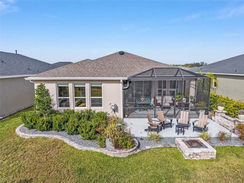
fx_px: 169
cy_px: 92
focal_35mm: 24
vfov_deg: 56.8
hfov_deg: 71.6
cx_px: 122
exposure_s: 1/3200
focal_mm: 8.67
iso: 160
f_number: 1.8
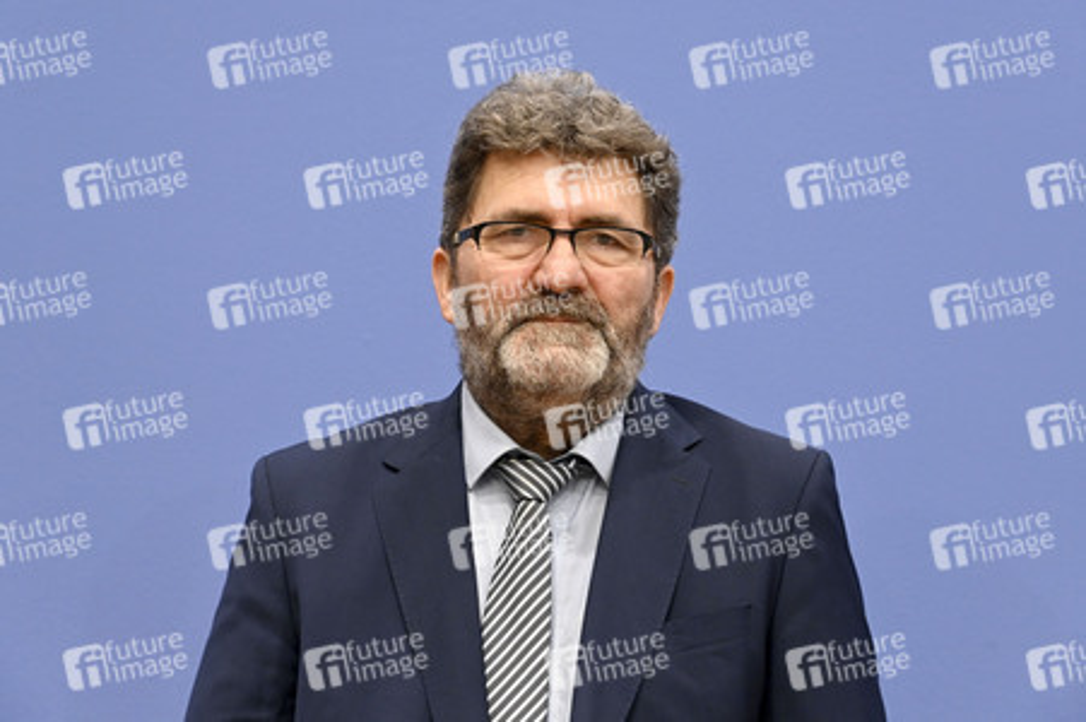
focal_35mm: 78
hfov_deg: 26.0
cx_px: 543
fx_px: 2351
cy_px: 361
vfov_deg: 17.5
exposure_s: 1/320
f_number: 5.6
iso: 5000
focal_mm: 78
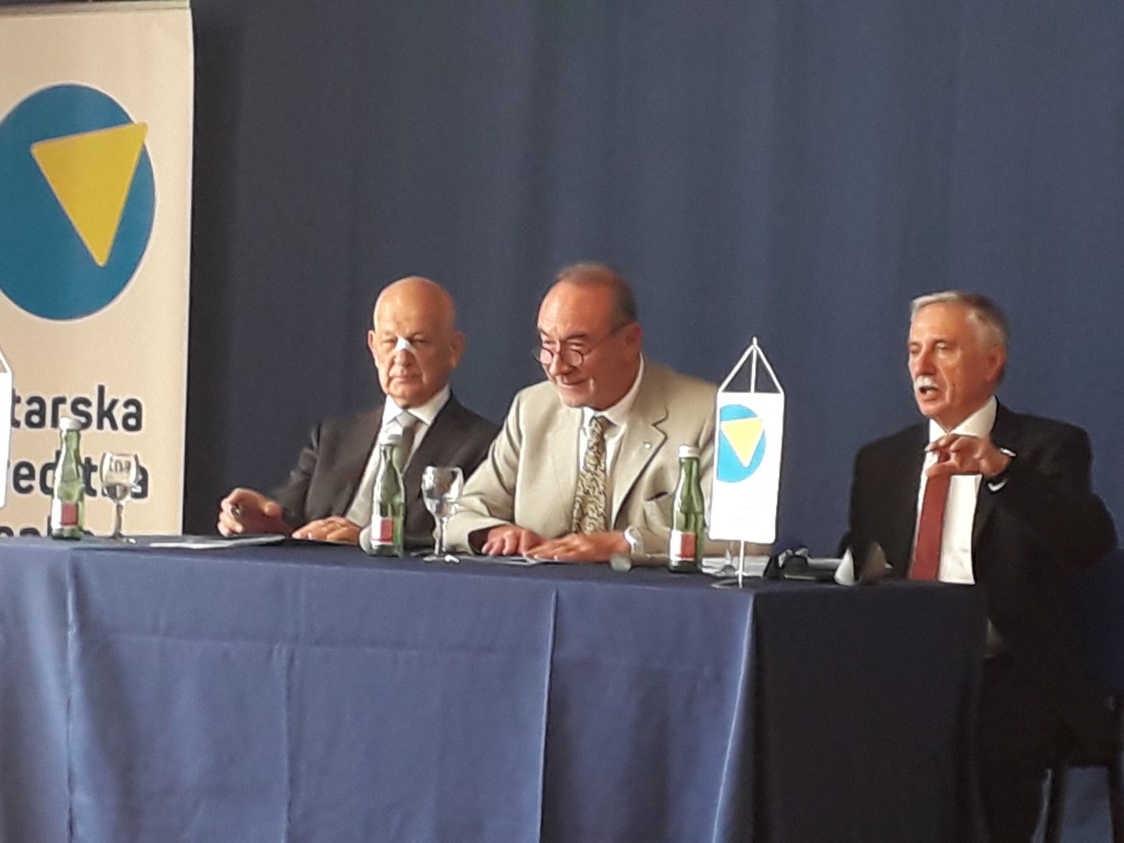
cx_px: 562
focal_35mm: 27
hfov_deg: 65.3
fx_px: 877
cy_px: 422
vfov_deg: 51.4
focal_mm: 3.6
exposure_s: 1/50
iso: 100
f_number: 1.9
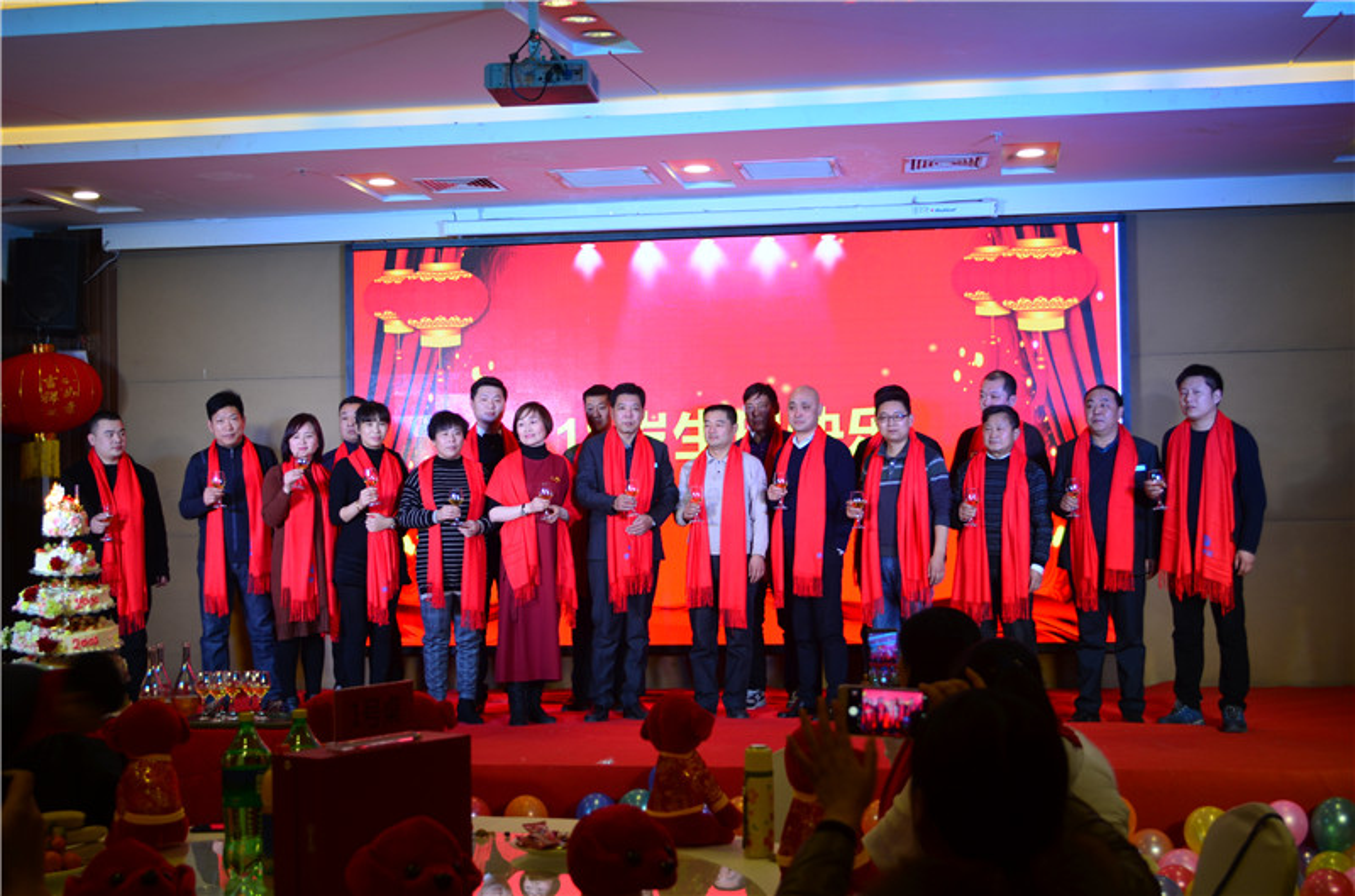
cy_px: 448
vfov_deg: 27.9
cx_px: 678
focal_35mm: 48
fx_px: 1802
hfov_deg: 41.2
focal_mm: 32
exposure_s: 1/30
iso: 250
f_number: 4.8
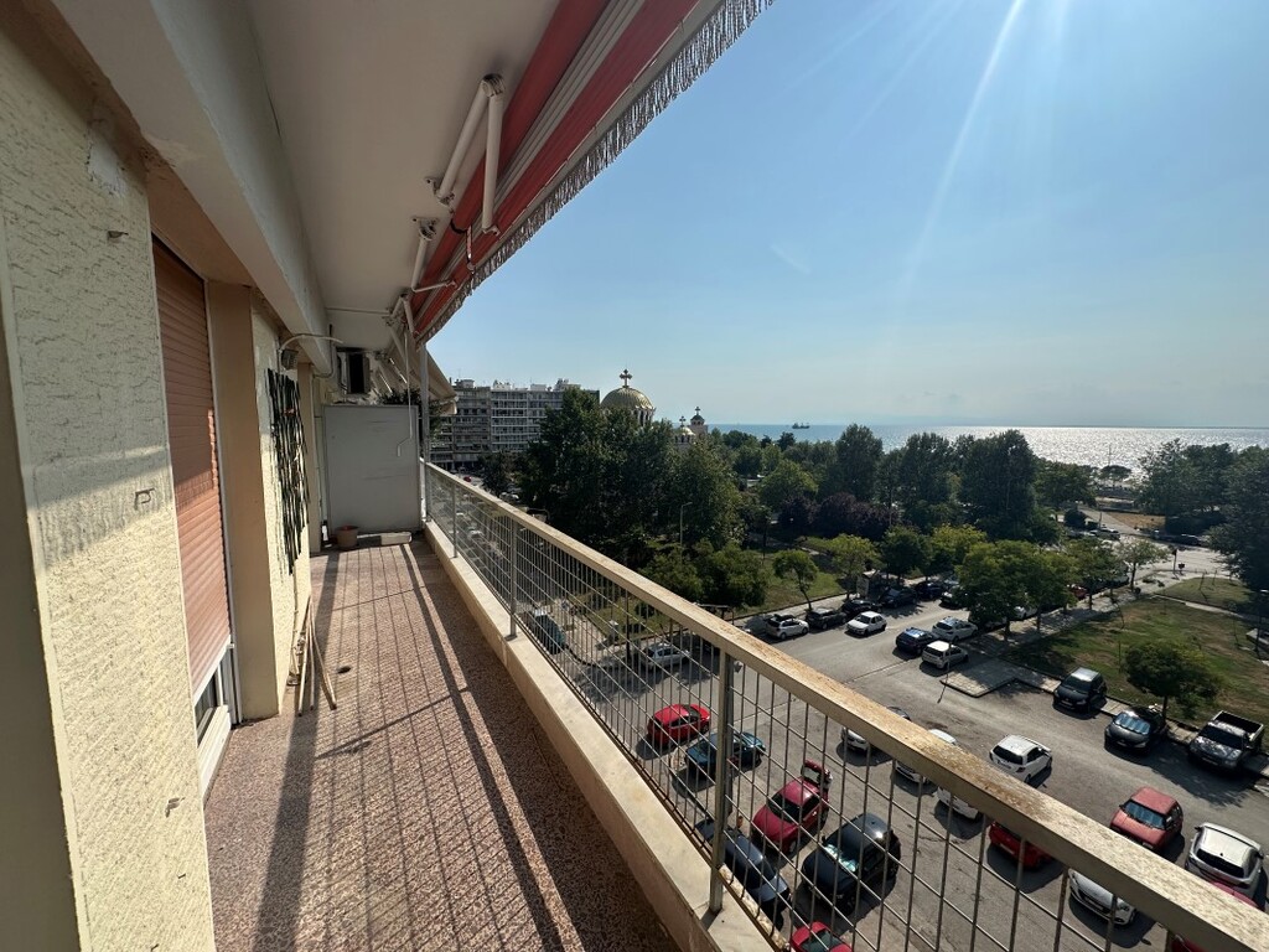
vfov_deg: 85.7
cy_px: 476
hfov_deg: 102.1
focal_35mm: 14
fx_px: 513
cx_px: 634
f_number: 2.2
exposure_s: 1/4292
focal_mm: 2.22
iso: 50
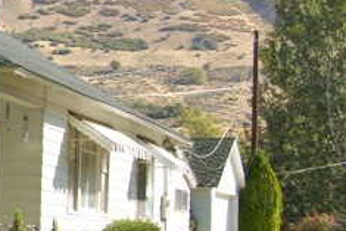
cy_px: 115
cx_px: -113
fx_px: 1019
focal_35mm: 106
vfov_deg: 12.9
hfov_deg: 17.9
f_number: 5.6
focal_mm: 26
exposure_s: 1/500
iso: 280
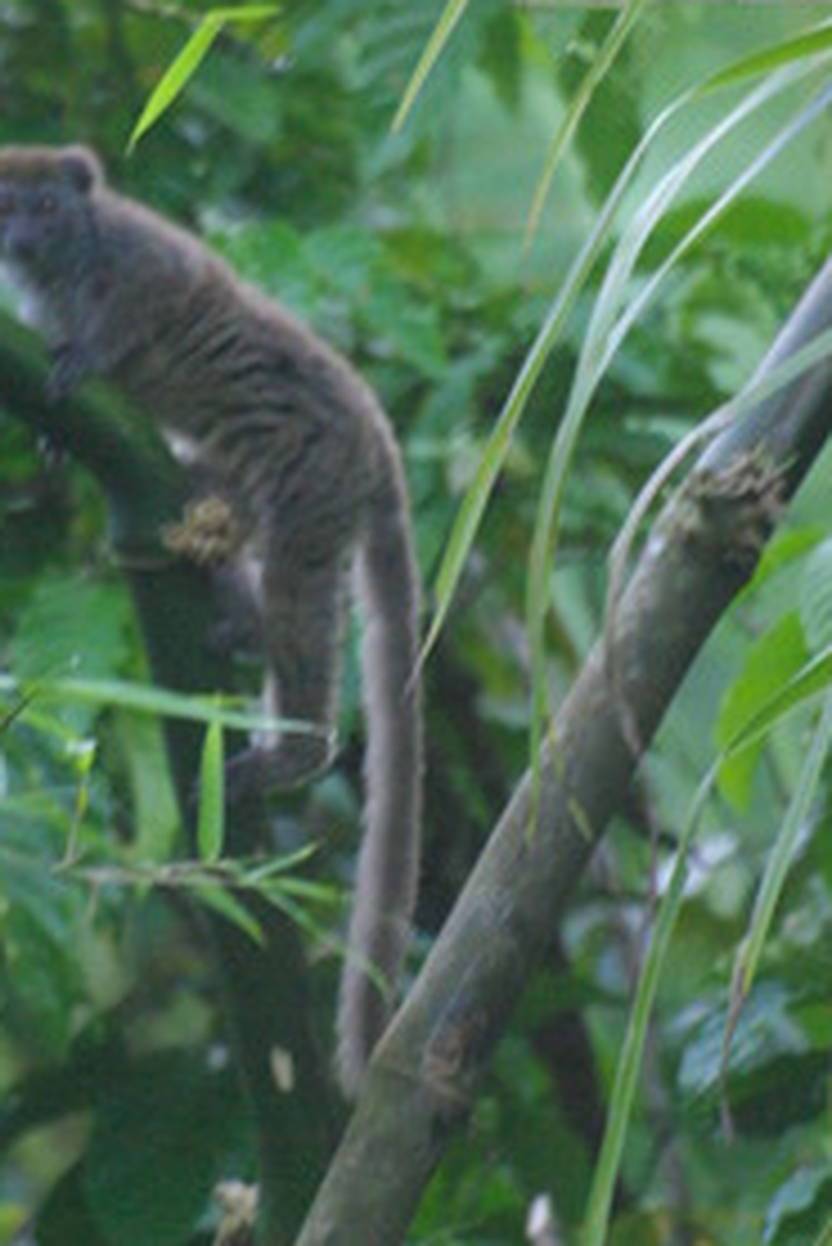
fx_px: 27004
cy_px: 499
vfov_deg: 2.6
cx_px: 333
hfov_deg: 1.8
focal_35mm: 780
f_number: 5.6
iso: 1600
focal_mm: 300
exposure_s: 1/90
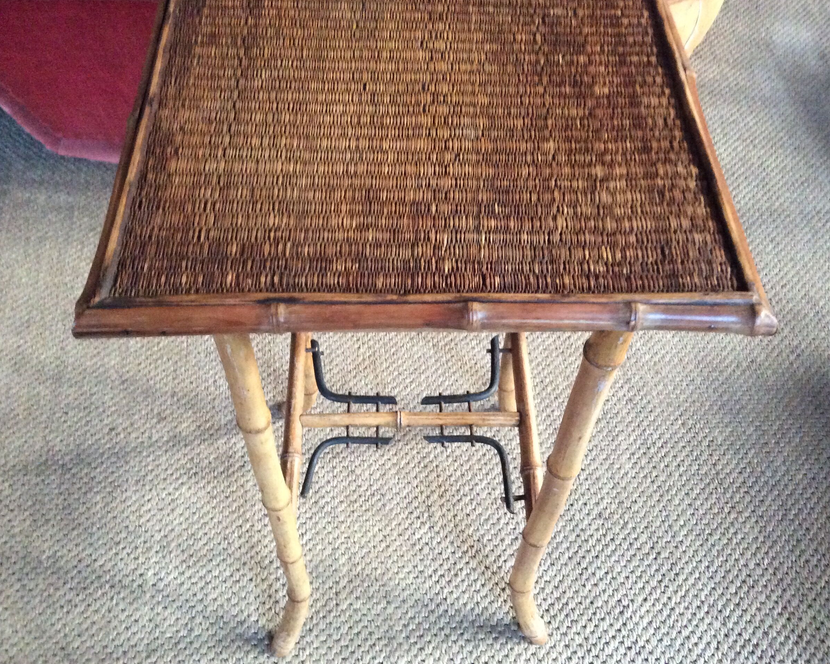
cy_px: 331
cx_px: 417
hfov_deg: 52.8
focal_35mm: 34
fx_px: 835
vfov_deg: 43.4
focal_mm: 3.3
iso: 400
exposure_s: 1/17
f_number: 2.4
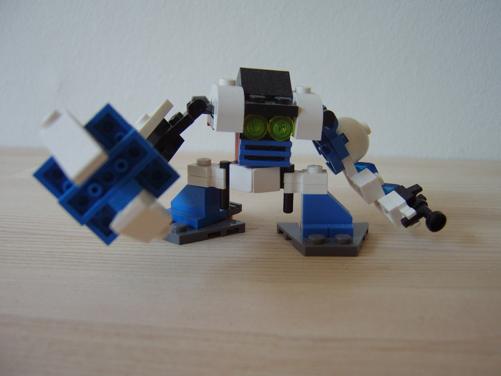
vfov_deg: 45.4
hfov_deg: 58.4
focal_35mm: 31
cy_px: 188
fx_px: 449
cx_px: 250
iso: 100
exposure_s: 1/38
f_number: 2.7
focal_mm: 8.13
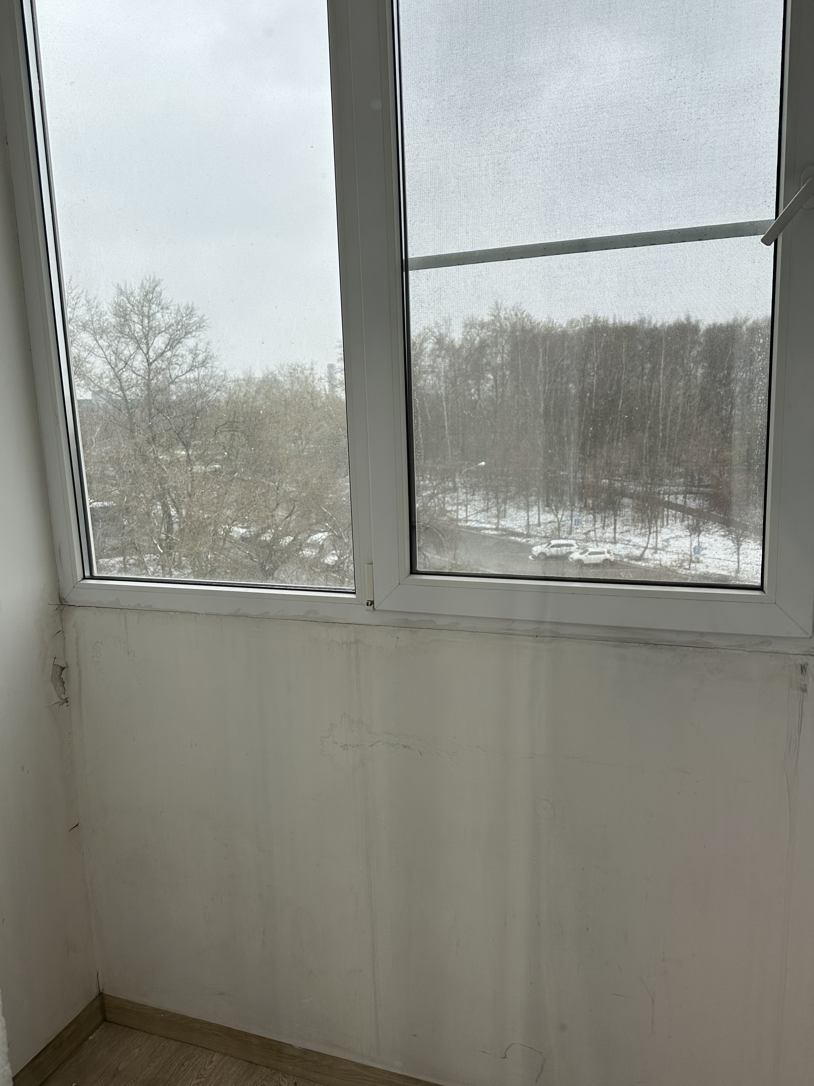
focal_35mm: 26
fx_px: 815
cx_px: 381
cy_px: 560
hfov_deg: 53.0
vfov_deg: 67.3
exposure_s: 1/943
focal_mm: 6.86
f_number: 1.78
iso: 80
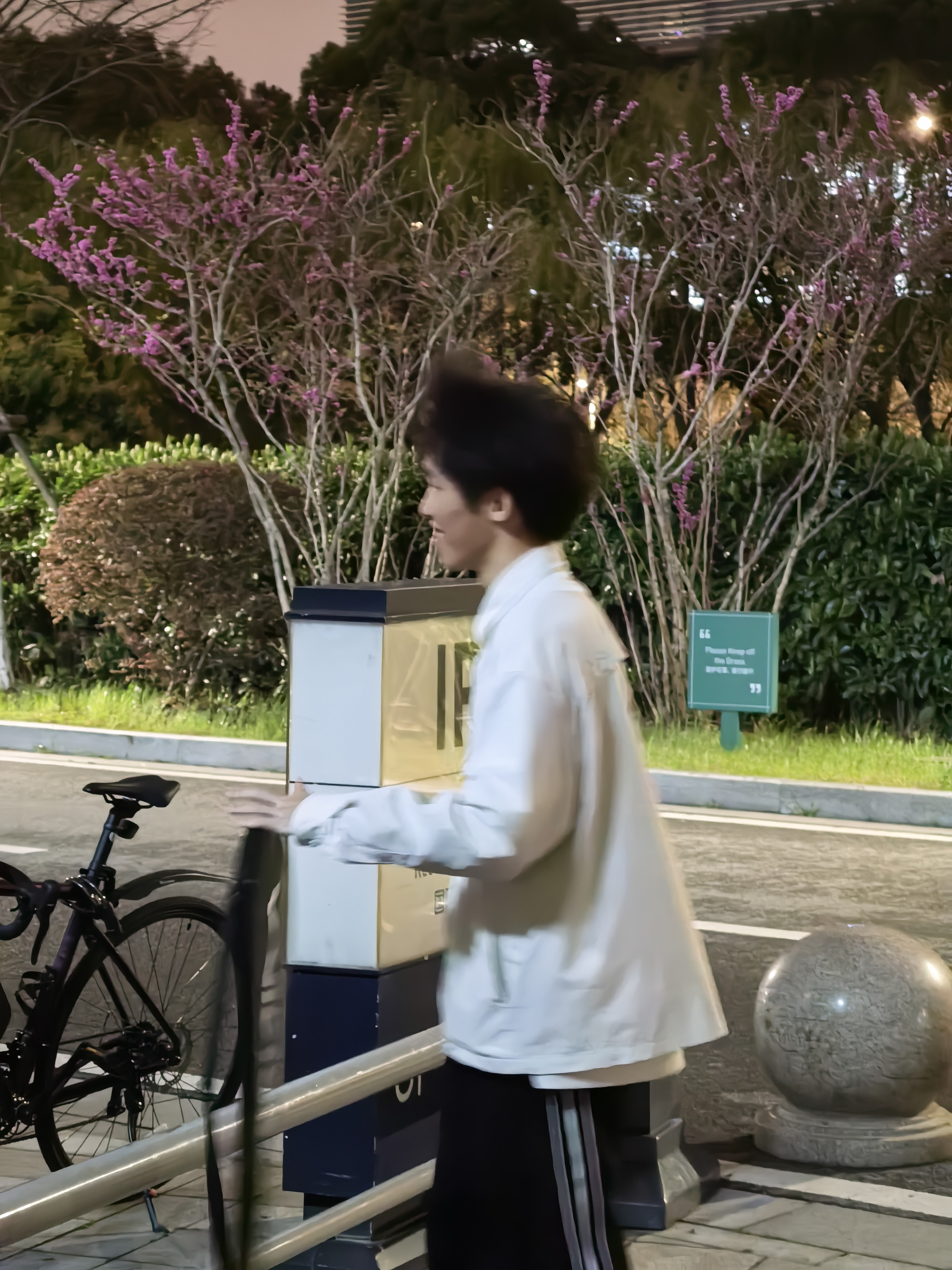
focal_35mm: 90
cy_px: 635
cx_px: 476
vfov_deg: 21.8
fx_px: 3300
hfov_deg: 16.4
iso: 3200
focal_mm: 14.58
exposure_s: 1/16.7
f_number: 2.2
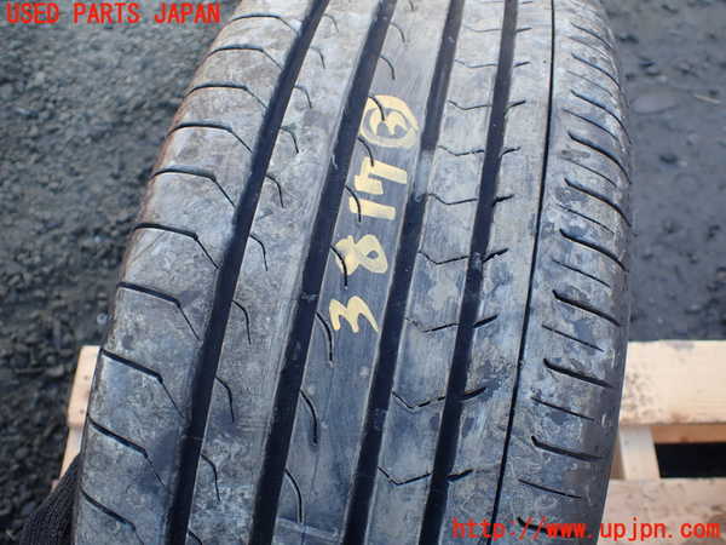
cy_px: 272
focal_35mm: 30
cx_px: 363
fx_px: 629
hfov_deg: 60.0
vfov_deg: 46.8
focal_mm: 5.4
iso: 100
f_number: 2.3
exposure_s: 1/125
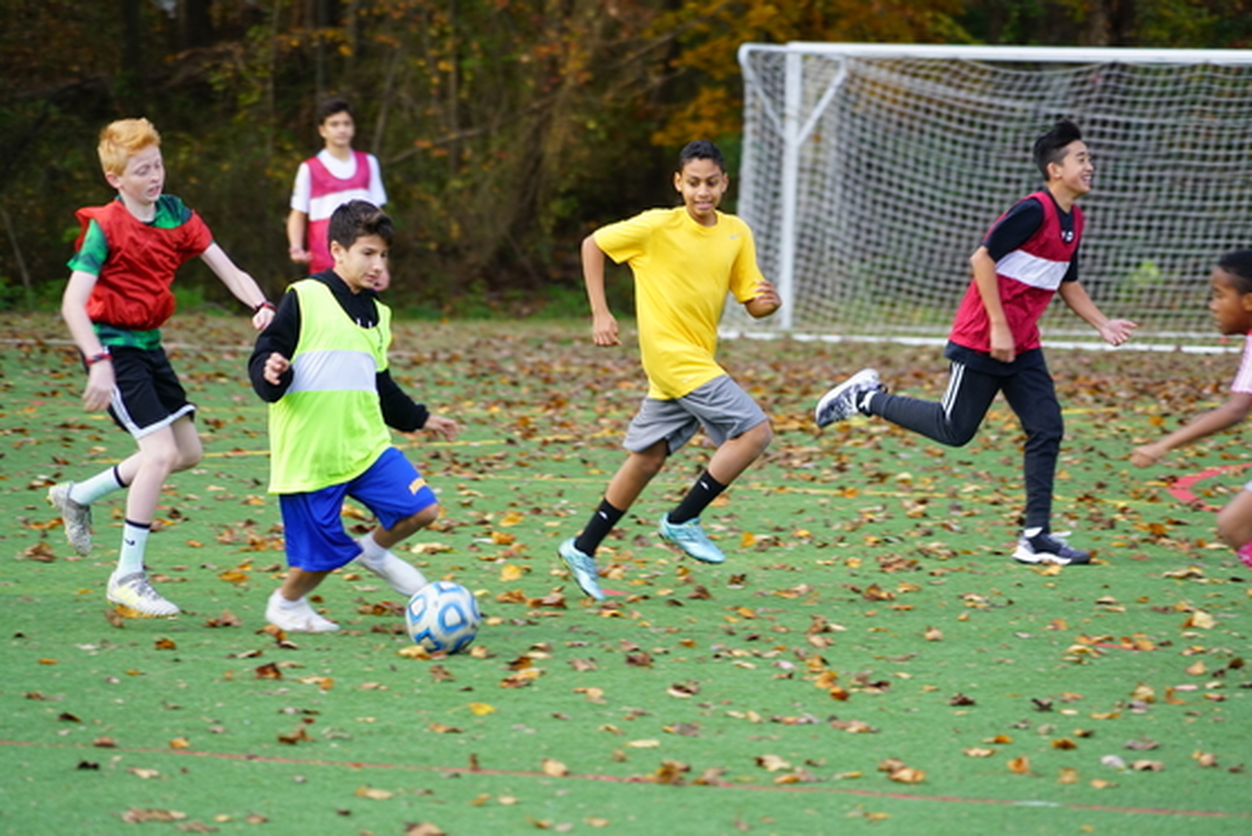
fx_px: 8351
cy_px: 418
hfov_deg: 8.6
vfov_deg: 5.7
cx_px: 626
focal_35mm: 240
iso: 800
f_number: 6.3
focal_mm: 240
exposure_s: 1/250
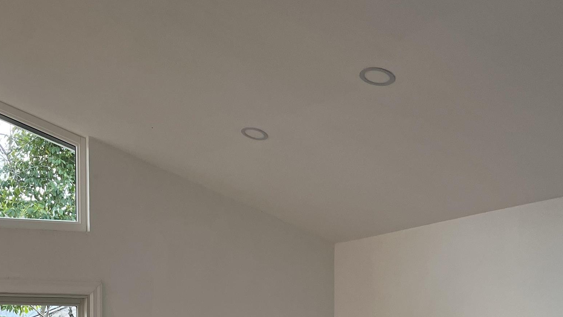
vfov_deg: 19.9
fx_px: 836
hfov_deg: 36.0
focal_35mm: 56
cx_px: 111
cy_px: 399
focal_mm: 5.1
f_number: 1.6
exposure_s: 1/120
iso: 100
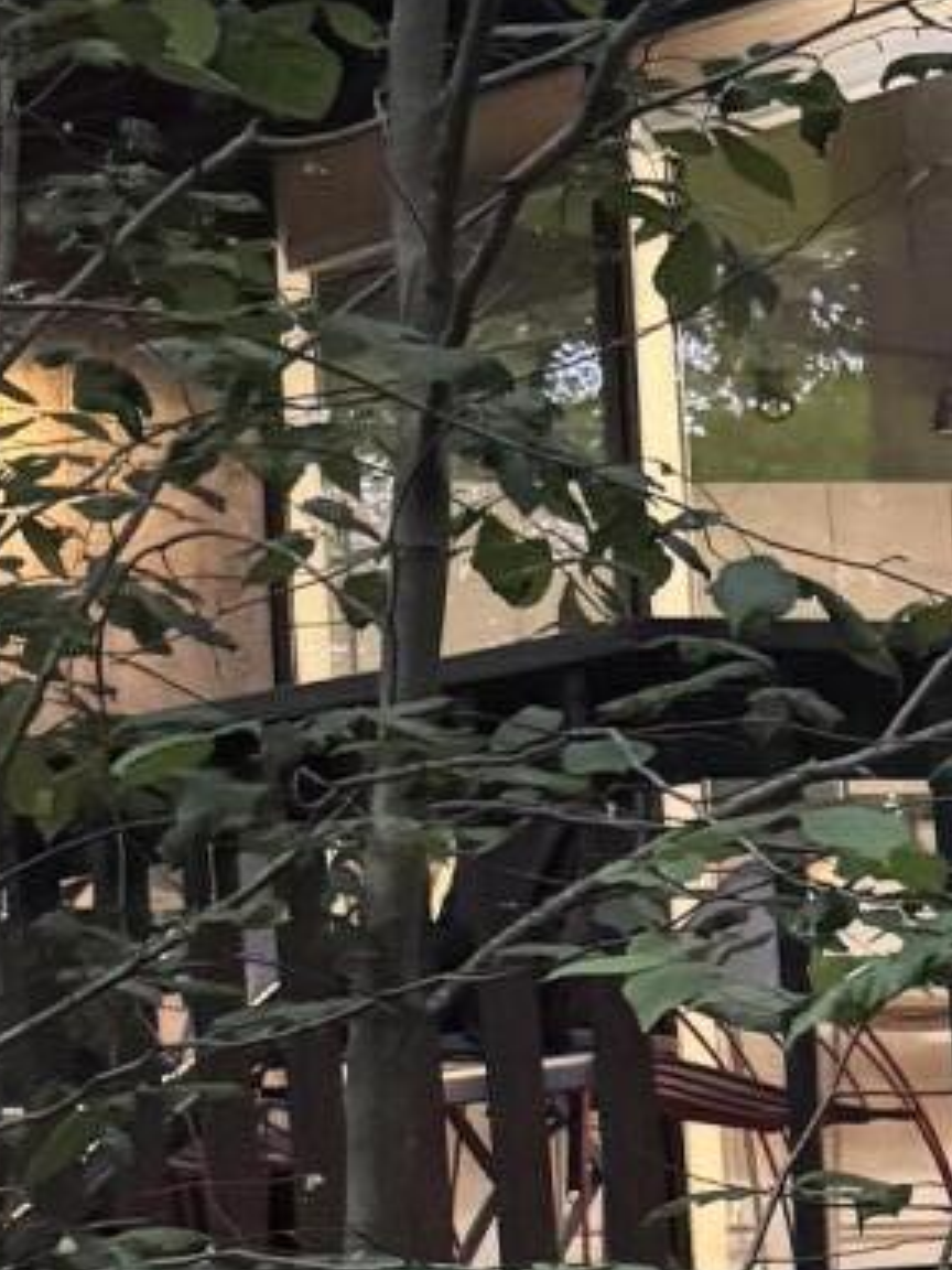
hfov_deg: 10.8
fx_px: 4584
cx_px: 1954
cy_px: 1627
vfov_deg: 15.1
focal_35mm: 125
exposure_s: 1/30
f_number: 1.78
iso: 1250
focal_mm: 6.76
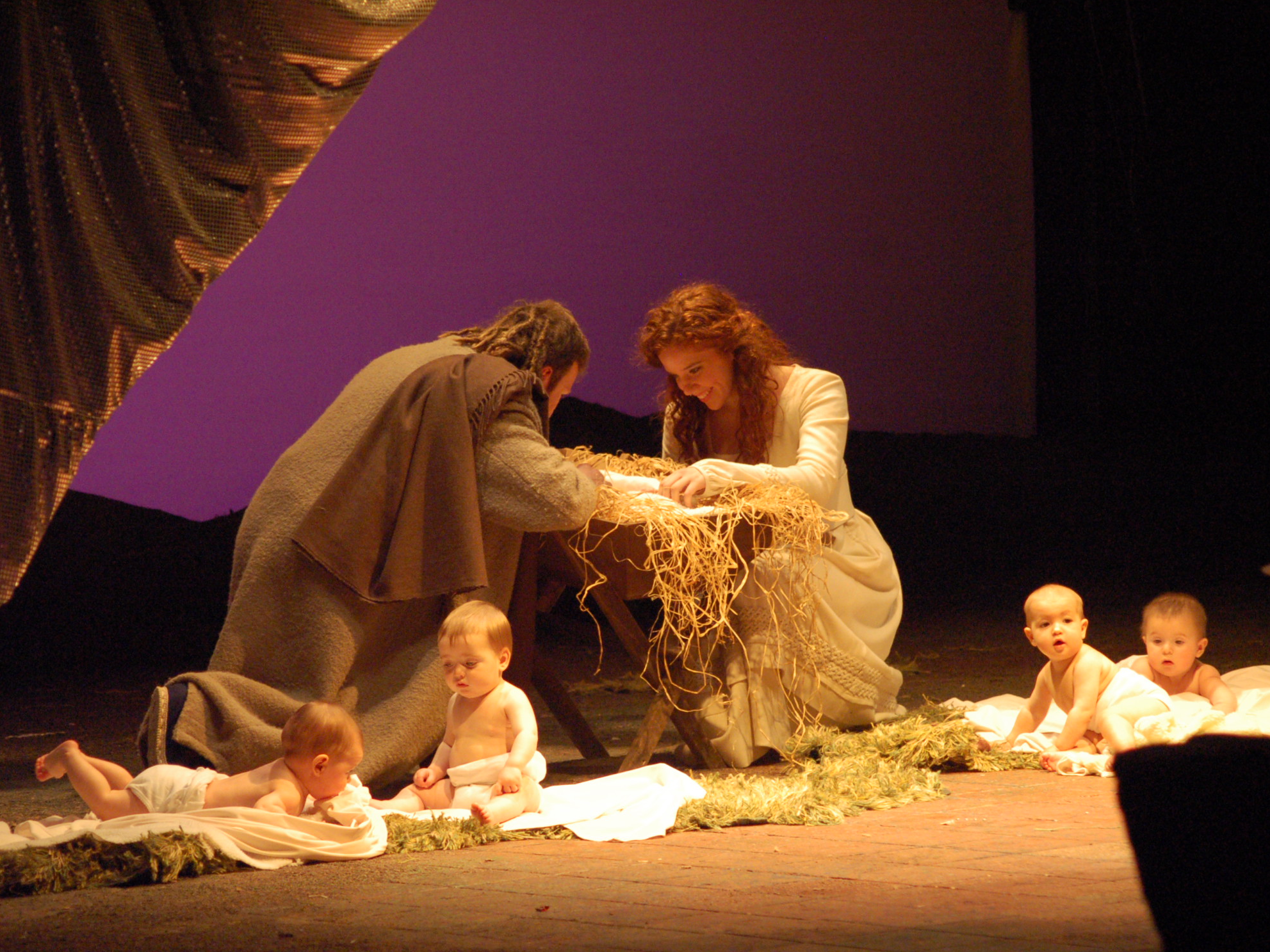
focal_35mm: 190
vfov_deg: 7.8
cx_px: 678
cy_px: 475
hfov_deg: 10.4
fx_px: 6970
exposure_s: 1/125
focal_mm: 116
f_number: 4.5
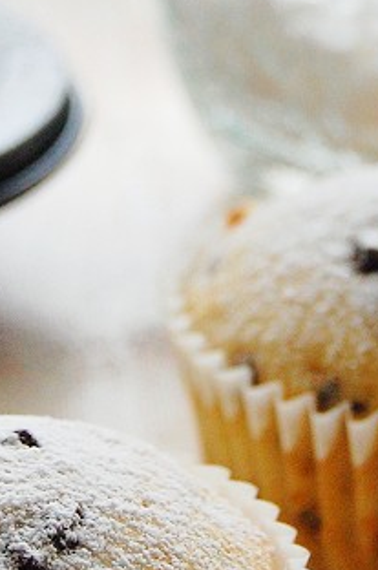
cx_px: 163
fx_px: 3650
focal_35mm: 231
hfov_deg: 5.9
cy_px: 144
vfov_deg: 8.9
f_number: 5.6
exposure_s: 1/50
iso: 800
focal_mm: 48
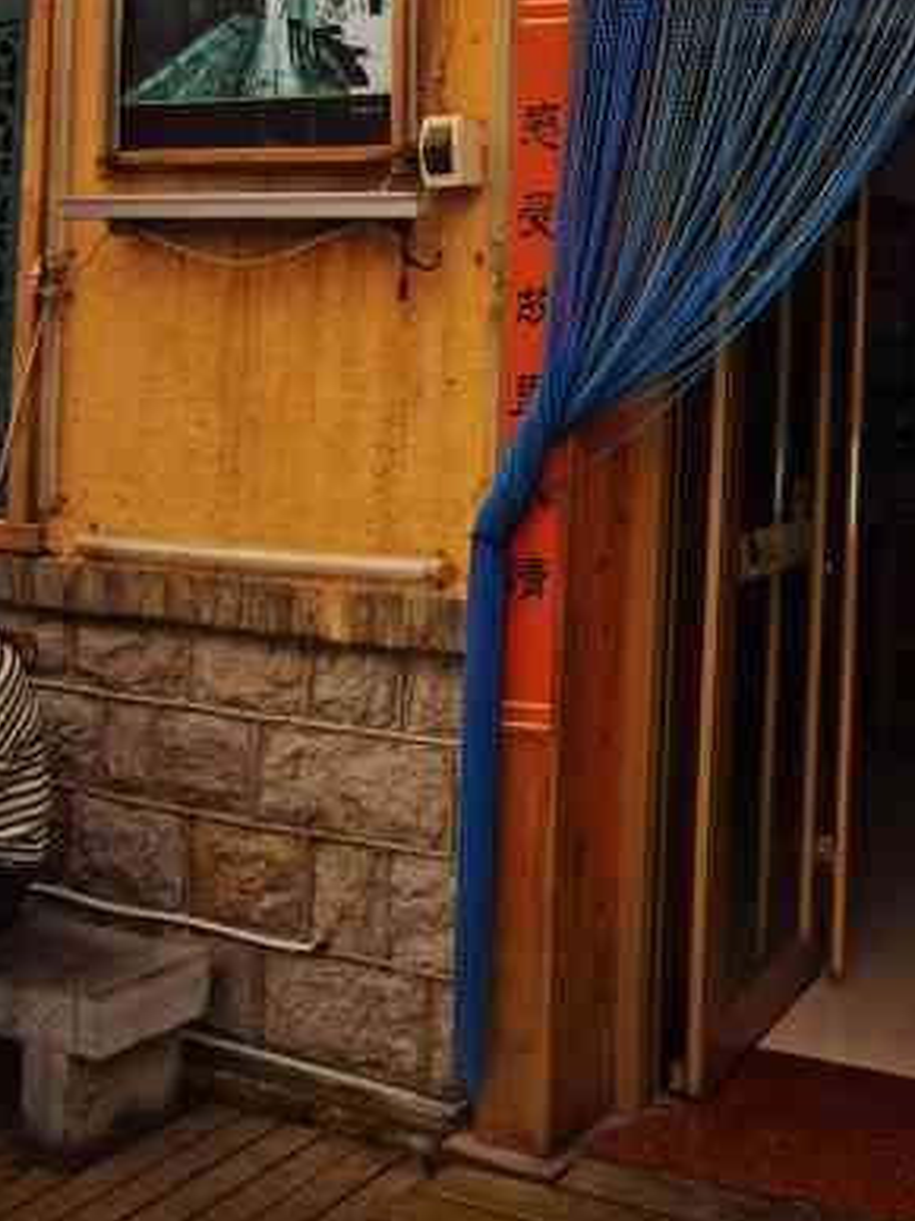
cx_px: 1016
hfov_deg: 31.1
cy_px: 330
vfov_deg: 44.5
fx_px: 1446
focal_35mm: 41
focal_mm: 2.26
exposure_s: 1/455
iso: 50
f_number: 2.2
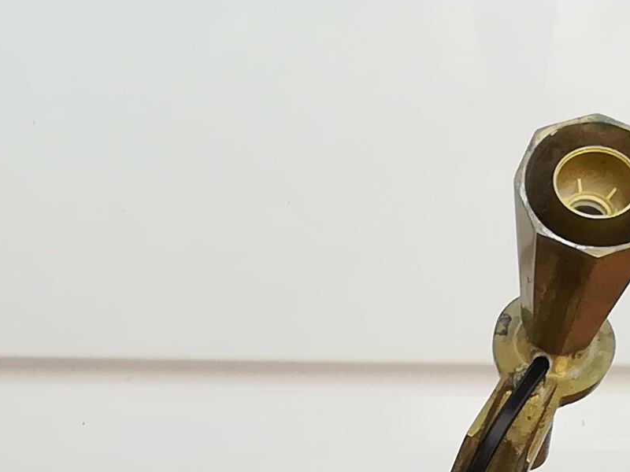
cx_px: 222
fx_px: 2348
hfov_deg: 15.3
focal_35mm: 129
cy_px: 1139
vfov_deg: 10.0
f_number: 2.2
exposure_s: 1/272
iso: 50
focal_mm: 3.83
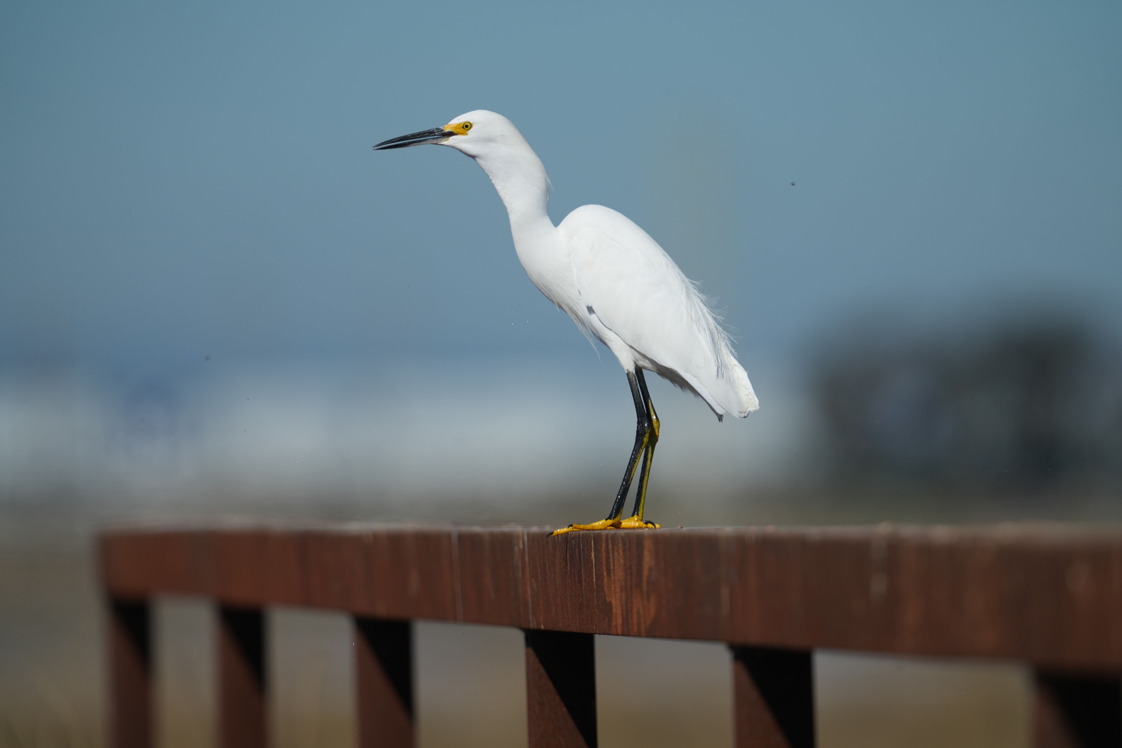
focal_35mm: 600
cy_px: 374
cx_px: 561
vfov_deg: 2.3
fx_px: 18699
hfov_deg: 3.4
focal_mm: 600
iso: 200
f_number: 5.6
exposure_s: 1/2000
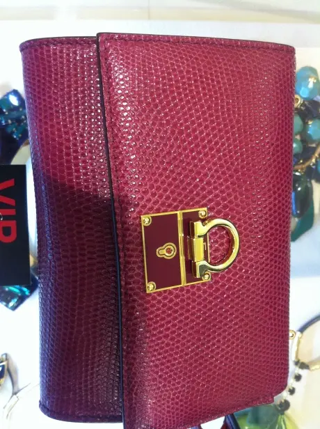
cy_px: 214
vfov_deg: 52.7
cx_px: 160
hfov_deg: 40.6
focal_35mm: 35
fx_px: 433
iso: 200
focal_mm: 3.85
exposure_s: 1/17
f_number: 2.8
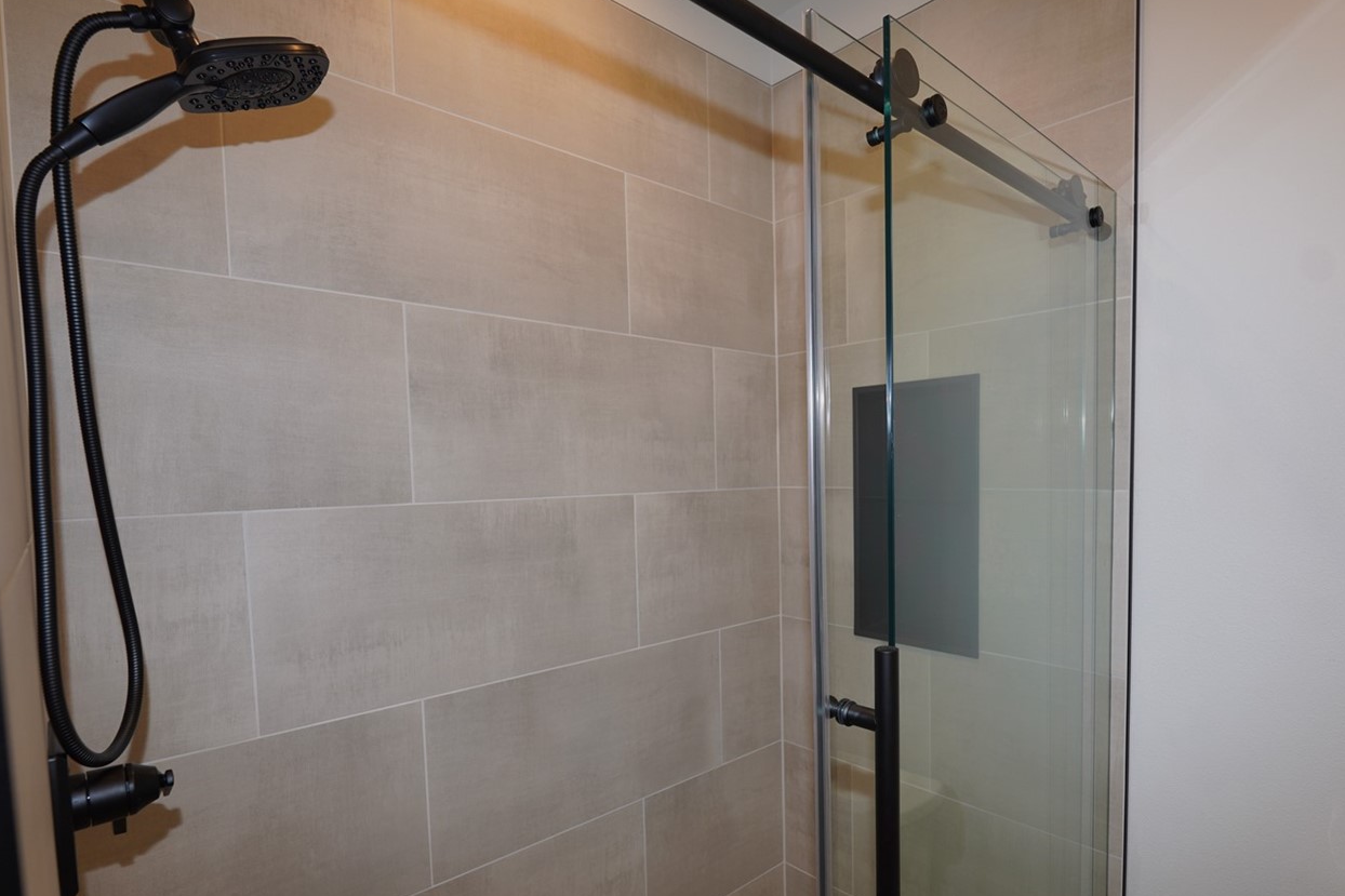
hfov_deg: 89.5
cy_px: 509
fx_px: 672
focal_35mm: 18
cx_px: 761
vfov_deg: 67.1
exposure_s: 1/60
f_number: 4
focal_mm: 14
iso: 125
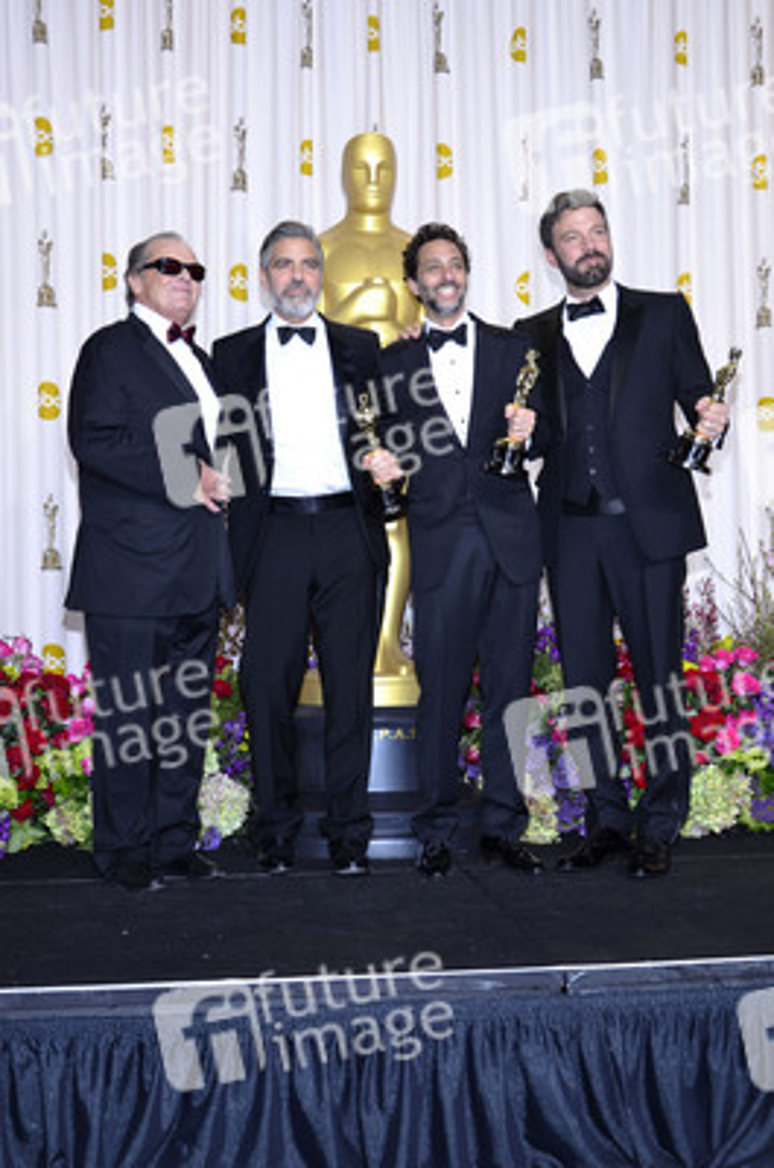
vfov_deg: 41.2
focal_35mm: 48
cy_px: 584
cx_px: 387
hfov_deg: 28.0
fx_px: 1555
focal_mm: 32
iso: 500
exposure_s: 1/250
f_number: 6.3
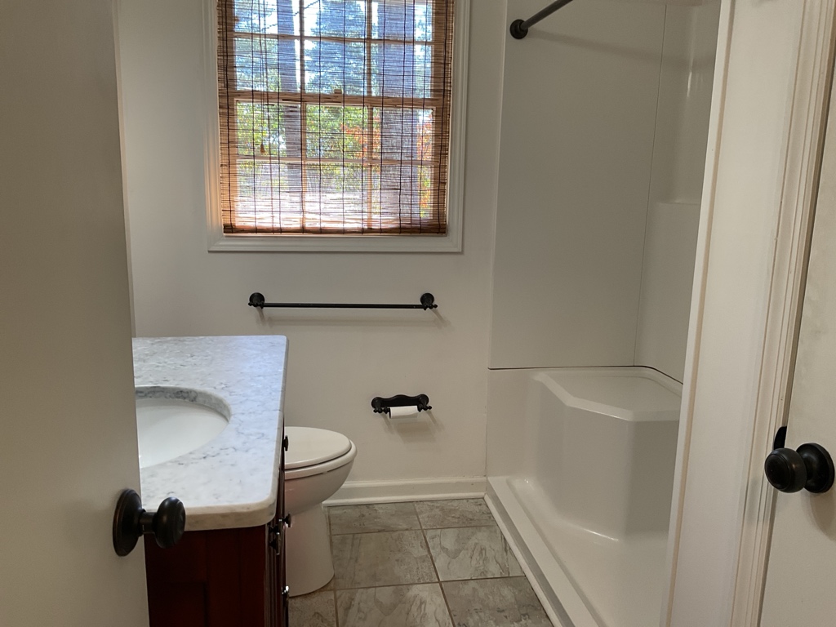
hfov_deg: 61.7
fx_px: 700
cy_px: 314
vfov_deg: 48.2
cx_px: 418
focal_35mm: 29
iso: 40
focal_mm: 3
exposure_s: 1/60
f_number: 1.8
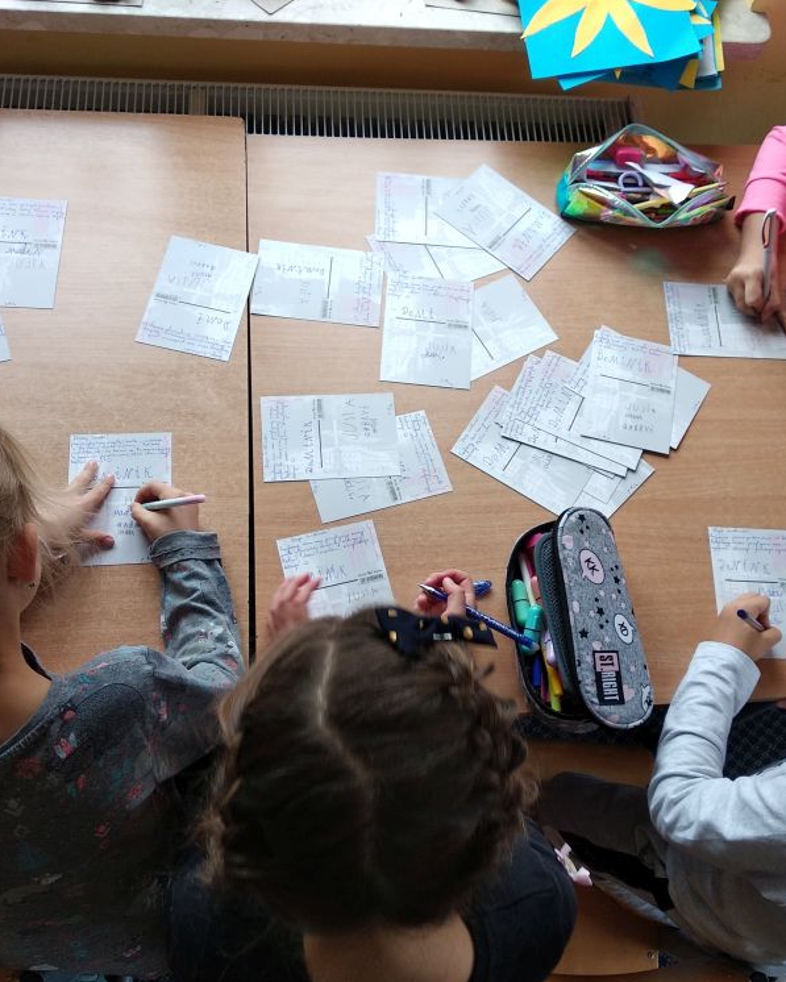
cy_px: 492
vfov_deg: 52.8
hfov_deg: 43.2
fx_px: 988
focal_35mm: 34
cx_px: 453
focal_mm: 3.81
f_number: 2.2
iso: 125
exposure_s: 1/50
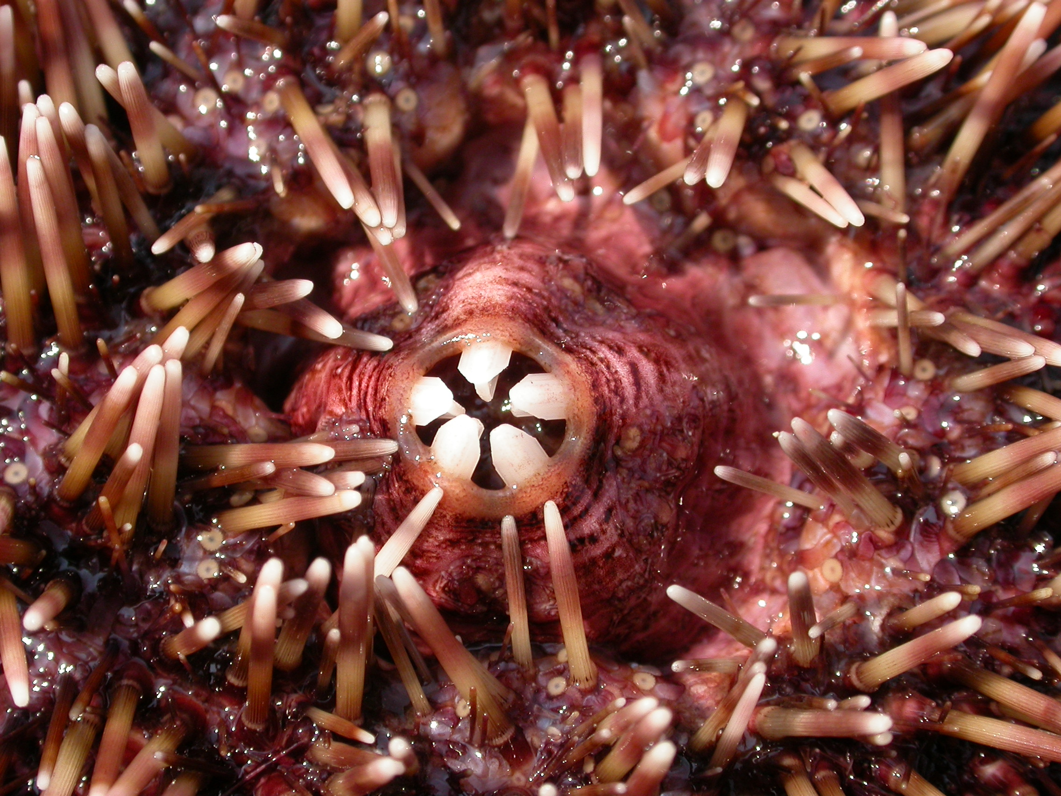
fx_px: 3126
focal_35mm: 102
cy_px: 398
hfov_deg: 19.3
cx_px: 530
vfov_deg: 14.5
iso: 100
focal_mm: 21.1
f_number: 5.7
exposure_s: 1/358
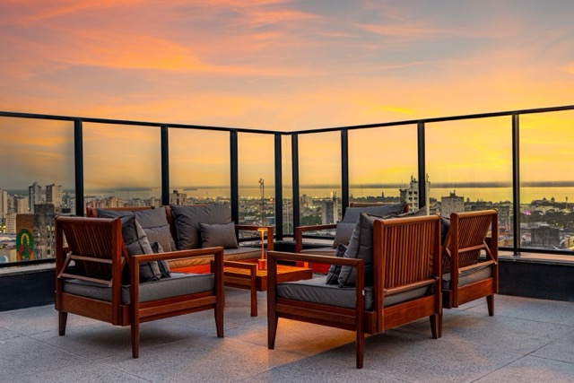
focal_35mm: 38
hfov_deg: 50.7
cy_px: 192
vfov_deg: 35.1
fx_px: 606
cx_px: 287
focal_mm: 38
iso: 500
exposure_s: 1/5
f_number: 9
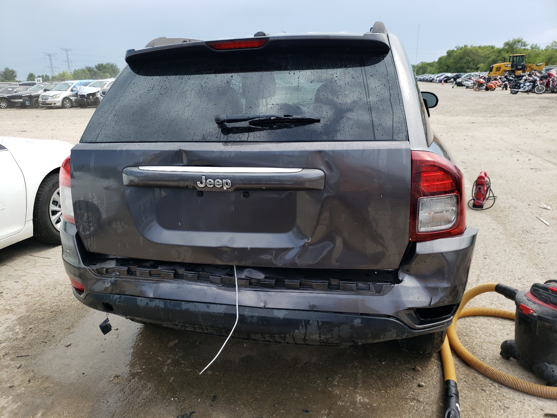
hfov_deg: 67.3
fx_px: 418
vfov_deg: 53.1
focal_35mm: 26
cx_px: 278
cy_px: 209
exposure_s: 1/1250
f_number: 1.5
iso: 50
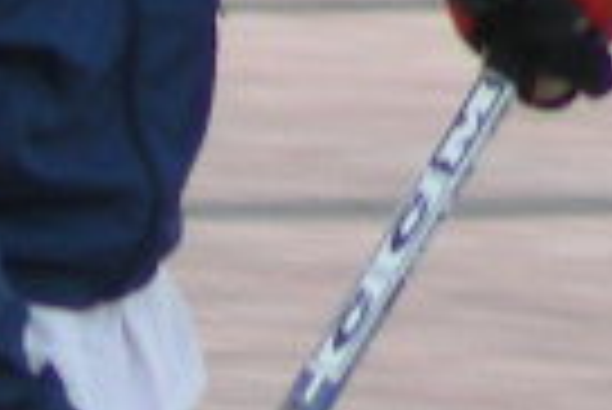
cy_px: 595
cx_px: -76
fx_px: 50577
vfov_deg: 0.5
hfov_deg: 0.7
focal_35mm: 2972
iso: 80
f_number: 3.5
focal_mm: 63.3
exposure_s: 1/102
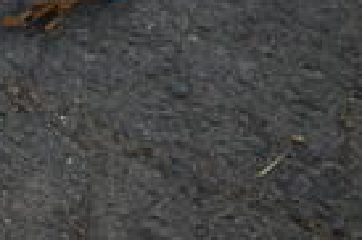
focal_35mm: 134
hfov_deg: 12.8
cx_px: -417
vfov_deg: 9.8
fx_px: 1346
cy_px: -171
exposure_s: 1/125
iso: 100
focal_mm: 20
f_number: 4.5
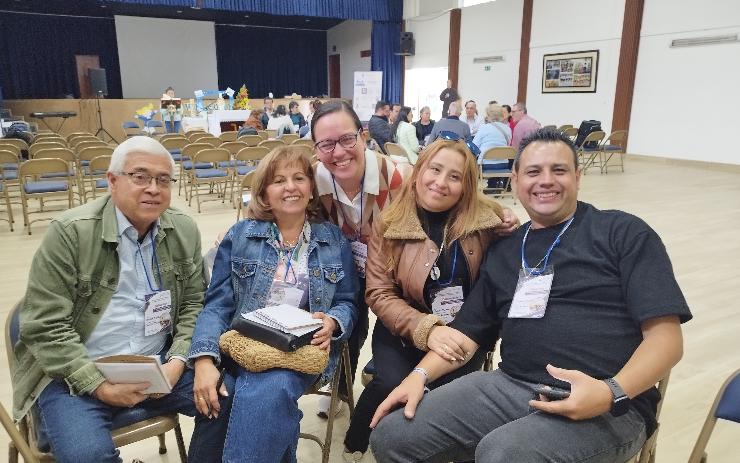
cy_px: 237
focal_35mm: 26
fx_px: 524
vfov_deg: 47.6
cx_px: 368
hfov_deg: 70.4
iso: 290
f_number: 1.89
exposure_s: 1/30
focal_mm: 5.89
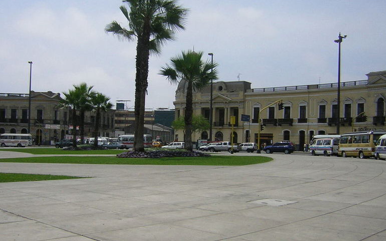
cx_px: 188
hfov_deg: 47.2
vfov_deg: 30.6
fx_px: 442
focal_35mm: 42
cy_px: 124
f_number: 5.2
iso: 50
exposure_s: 1/644
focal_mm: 4.7
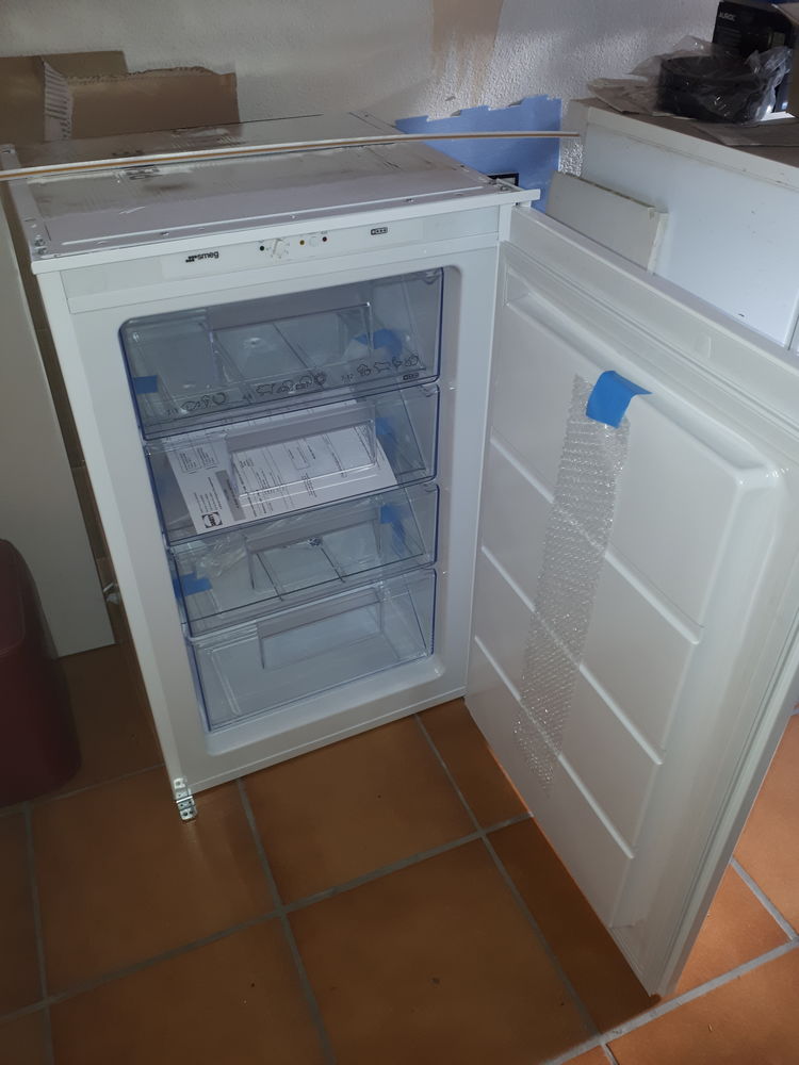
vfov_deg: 65.3
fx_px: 831
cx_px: 400
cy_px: 532
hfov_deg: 51.4
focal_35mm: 27
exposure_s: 1/30
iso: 100
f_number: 1.9
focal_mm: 3.6
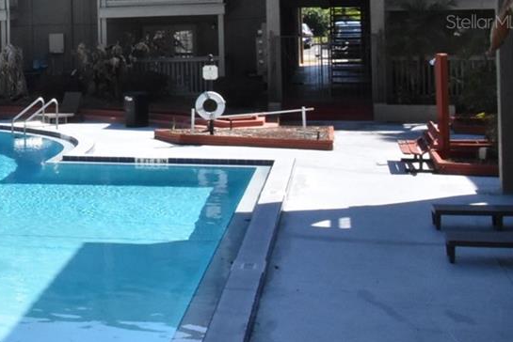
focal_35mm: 88
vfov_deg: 15.3
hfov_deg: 20.3
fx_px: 1255
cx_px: -223
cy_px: 21
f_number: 29
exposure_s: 1/200
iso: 1600
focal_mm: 20
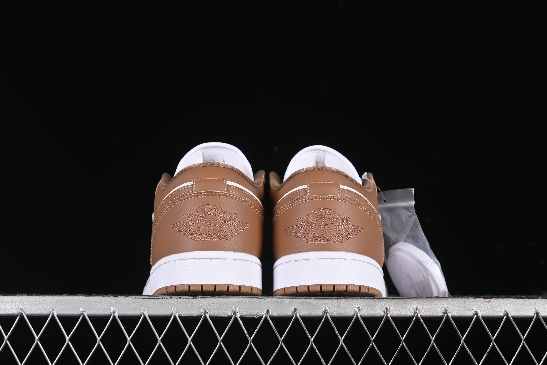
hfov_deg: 27.0
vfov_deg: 18.2
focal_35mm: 75
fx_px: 1139
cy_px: 182
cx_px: 274
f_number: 7.1
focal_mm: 50
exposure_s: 1/80
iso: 160
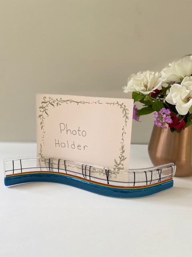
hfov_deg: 53.1
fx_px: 192
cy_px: 128
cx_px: 96
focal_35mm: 26
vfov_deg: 67.3
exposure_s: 1/121
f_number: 1.8
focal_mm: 4.25
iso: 40
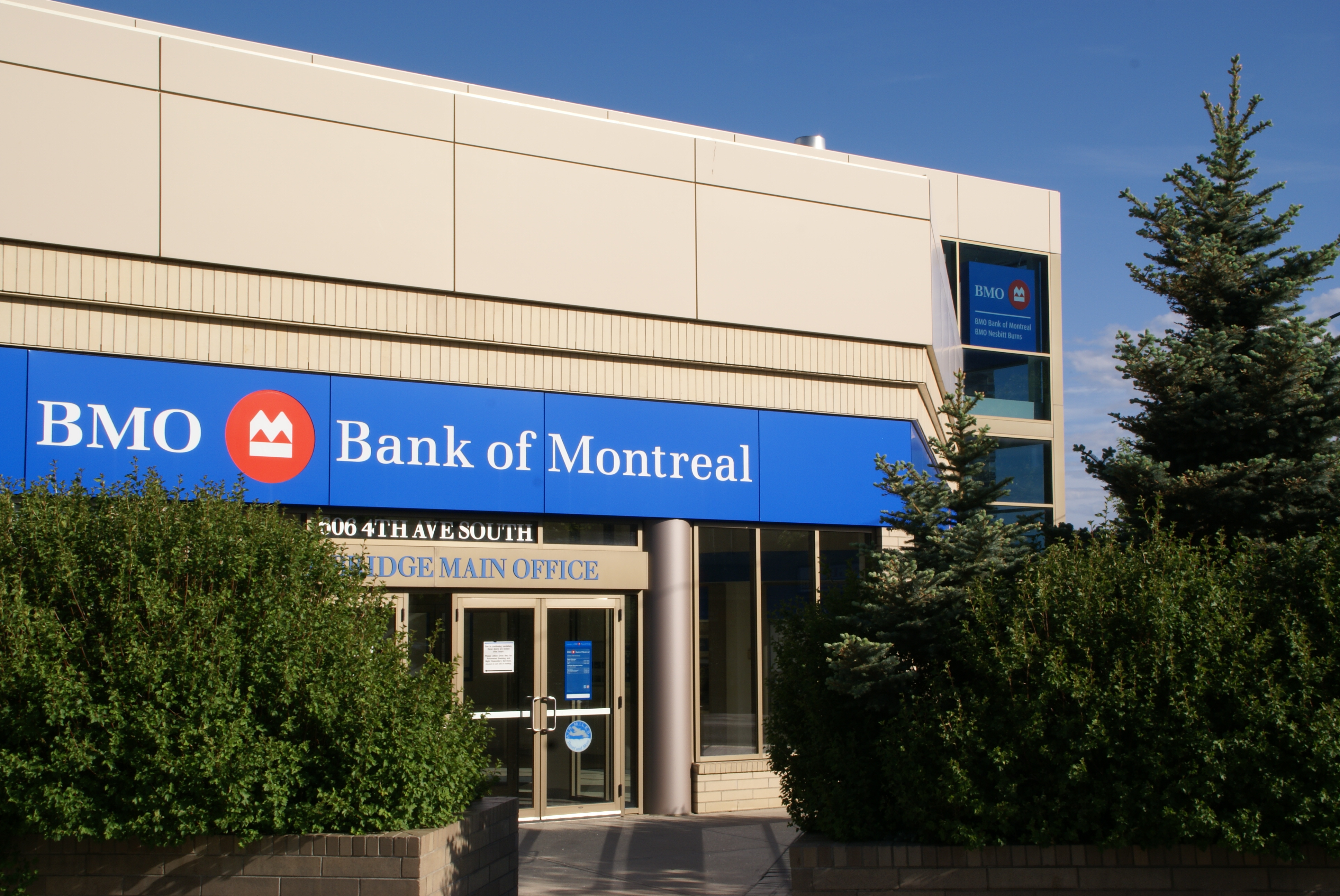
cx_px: 670
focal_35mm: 52
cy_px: 448
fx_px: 1957
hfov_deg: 37.8
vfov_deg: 25.8
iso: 100
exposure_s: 1/50
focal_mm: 35
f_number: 22
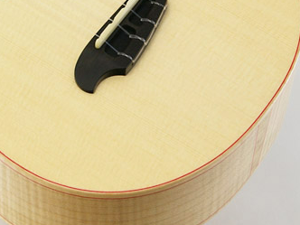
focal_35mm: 216
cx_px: 41
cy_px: 46
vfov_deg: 6.9
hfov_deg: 9.1
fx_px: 1872
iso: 400
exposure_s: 1/3.33
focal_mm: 75
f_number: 16
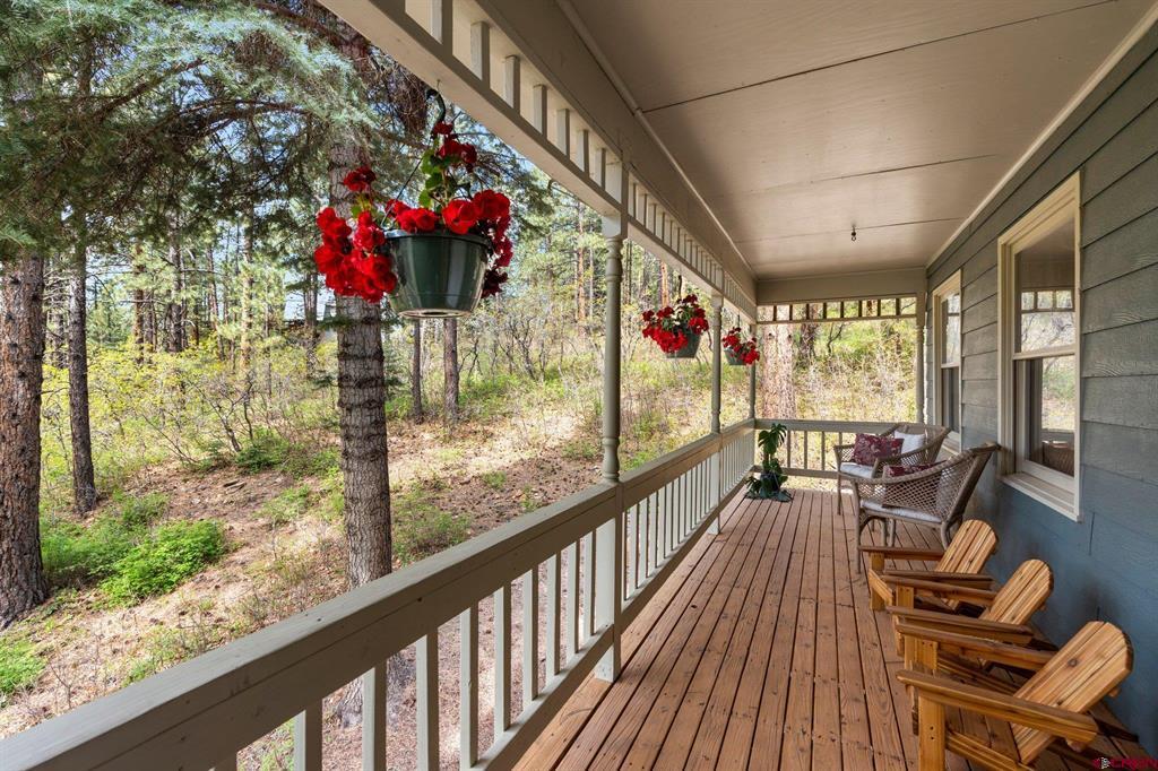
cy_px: 386
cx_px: 579
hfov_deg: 96.8
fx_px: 514
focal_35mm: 16
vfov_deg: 73.7
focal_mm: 16
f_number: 8
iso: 400
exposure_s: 1/100
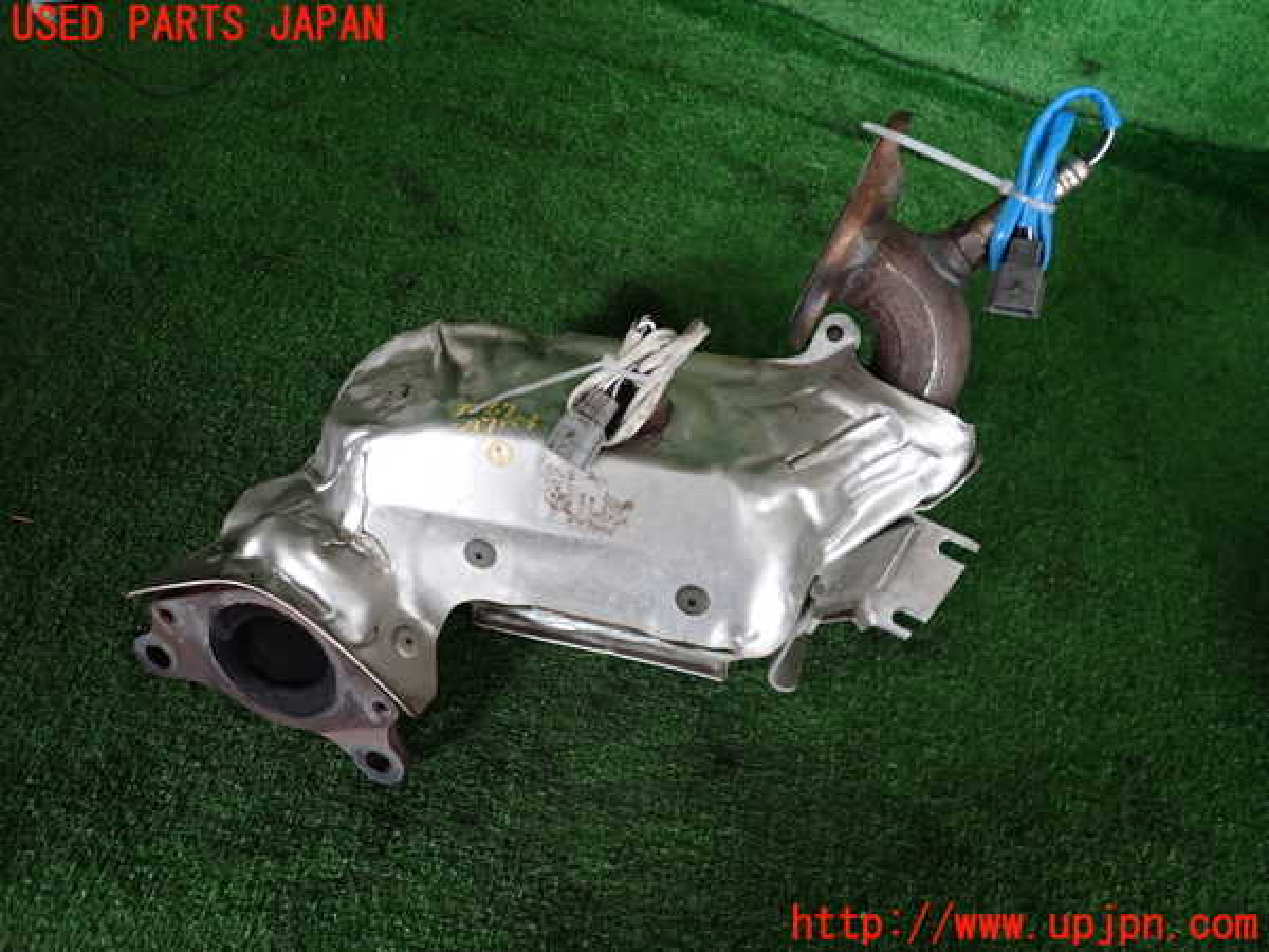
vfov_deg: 54.9
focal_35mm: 25
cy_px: 476
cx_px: 634
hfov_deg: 69.4
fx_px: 916
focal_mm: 4.5
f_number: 2
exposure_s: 1/30
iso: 250
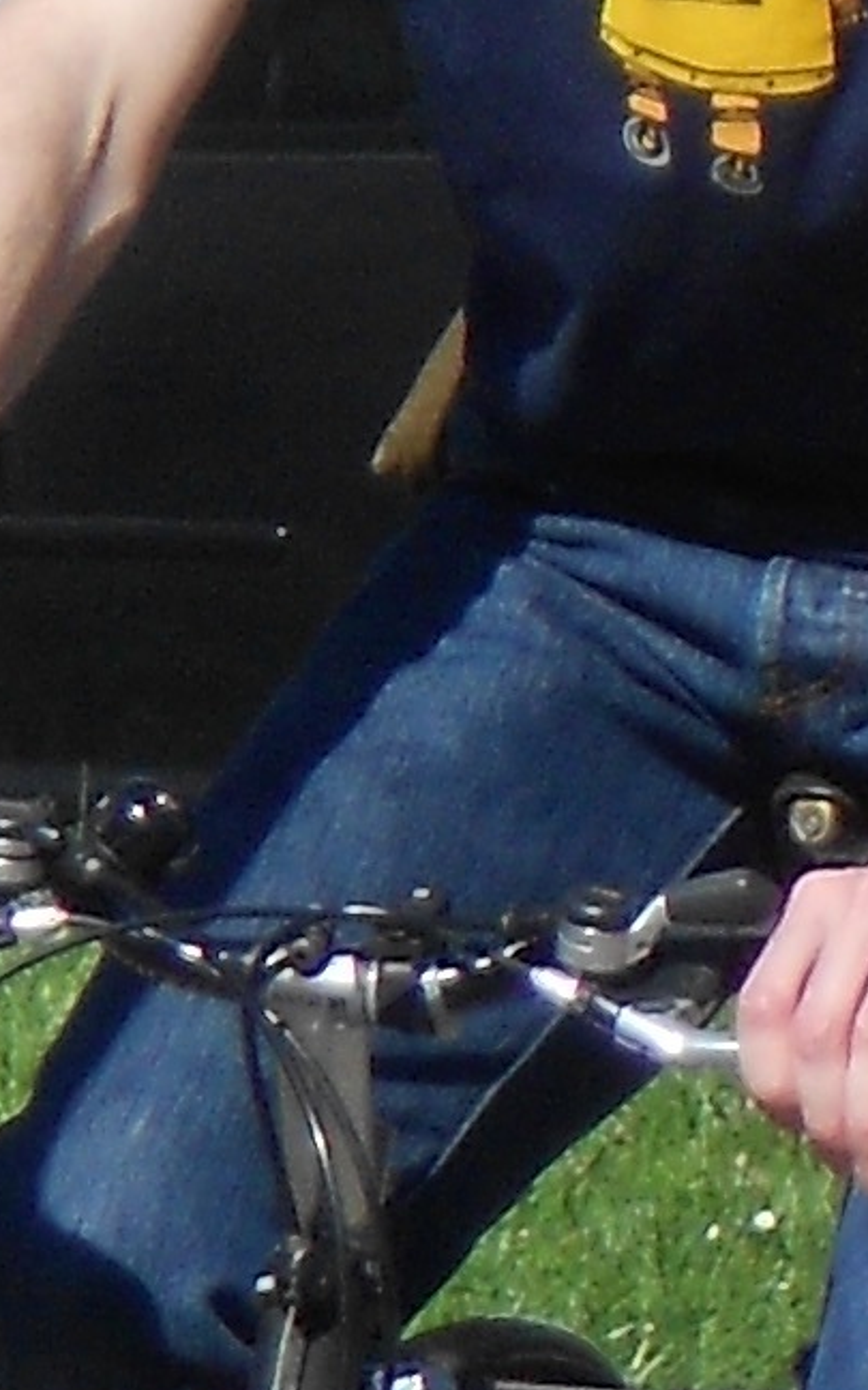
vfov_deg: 2.6
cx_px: 1845
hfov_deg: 1.6
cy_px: 701
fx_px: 30242
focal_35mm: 799
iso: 80
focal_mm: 20.1
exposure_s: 1/400
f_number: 6
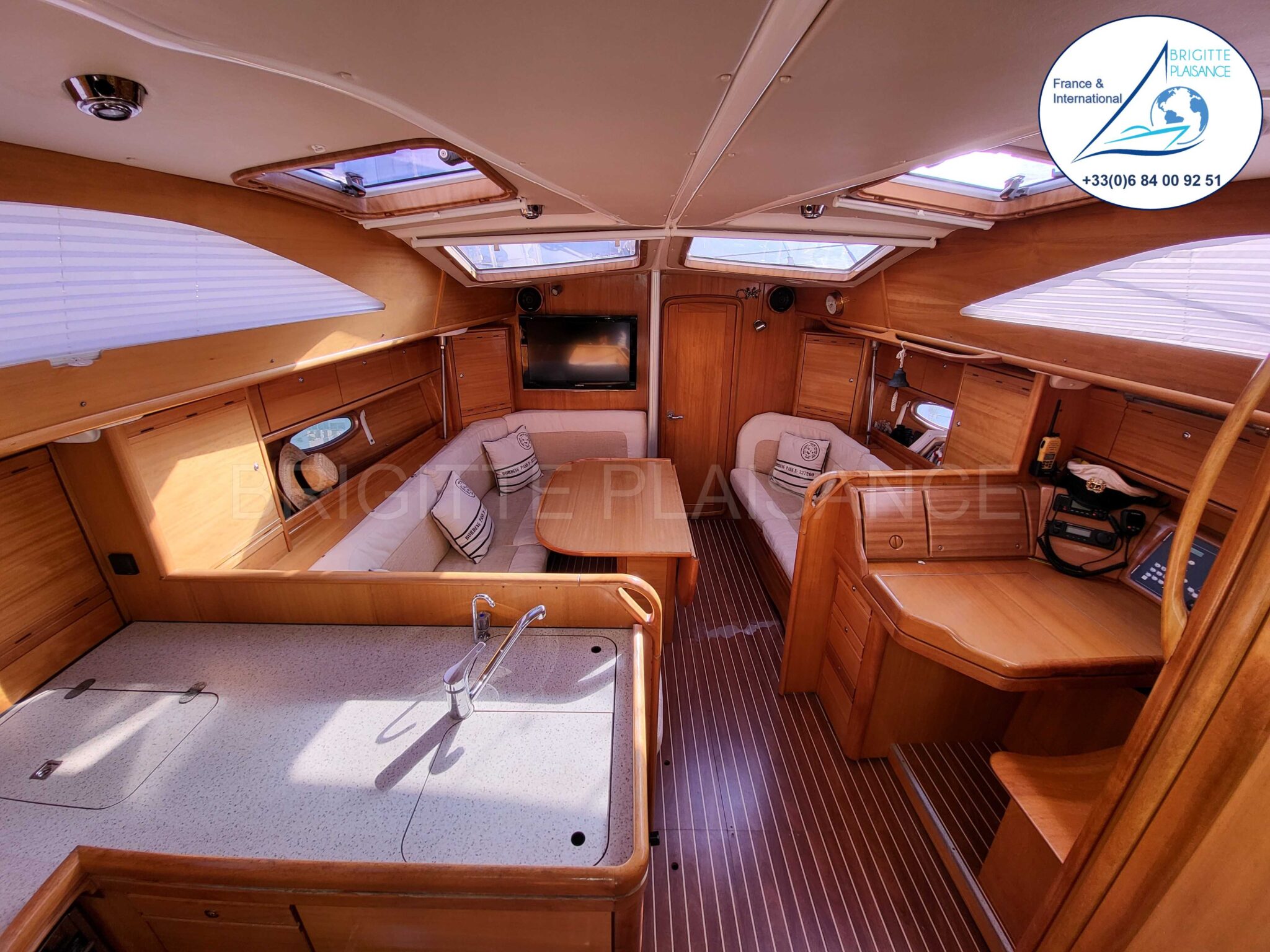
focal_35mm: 13
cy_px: 476
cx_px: 635
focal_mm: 1.74
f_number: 2.2
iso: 32
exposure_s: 1/100
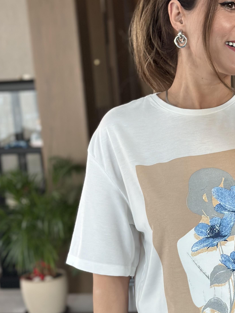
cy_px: 196
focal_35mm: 88
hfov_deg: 16.6
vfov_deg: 22.2
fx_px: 797
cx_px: 210
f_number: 1.78
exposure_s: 1/60
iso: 200
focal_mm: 6.86
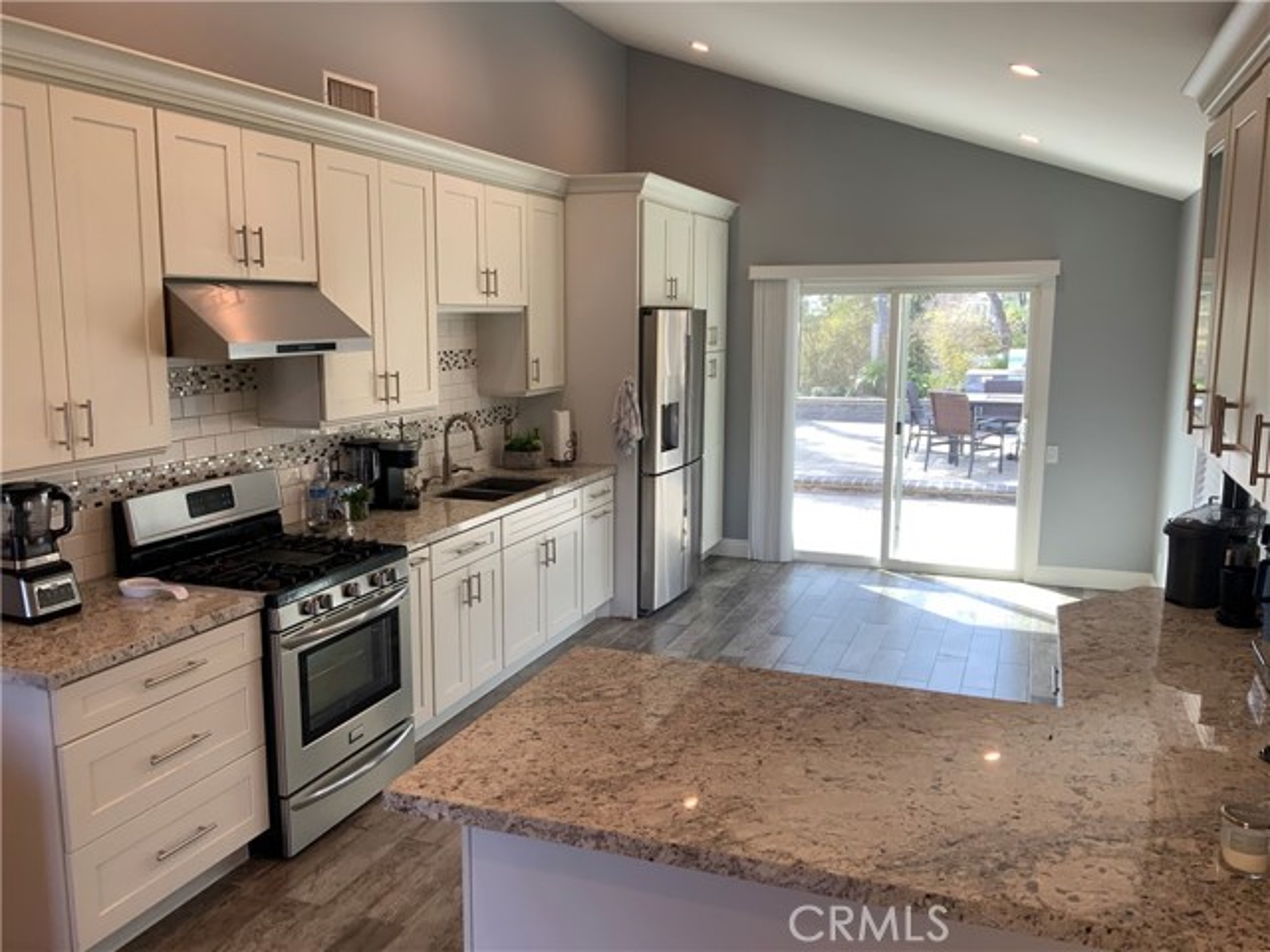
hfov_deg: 61.7
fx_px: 1064
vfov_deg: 48.2
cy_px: 476
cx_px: 635
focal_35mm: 29
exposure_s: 1/120
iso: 32
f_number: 1.8
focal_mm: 3
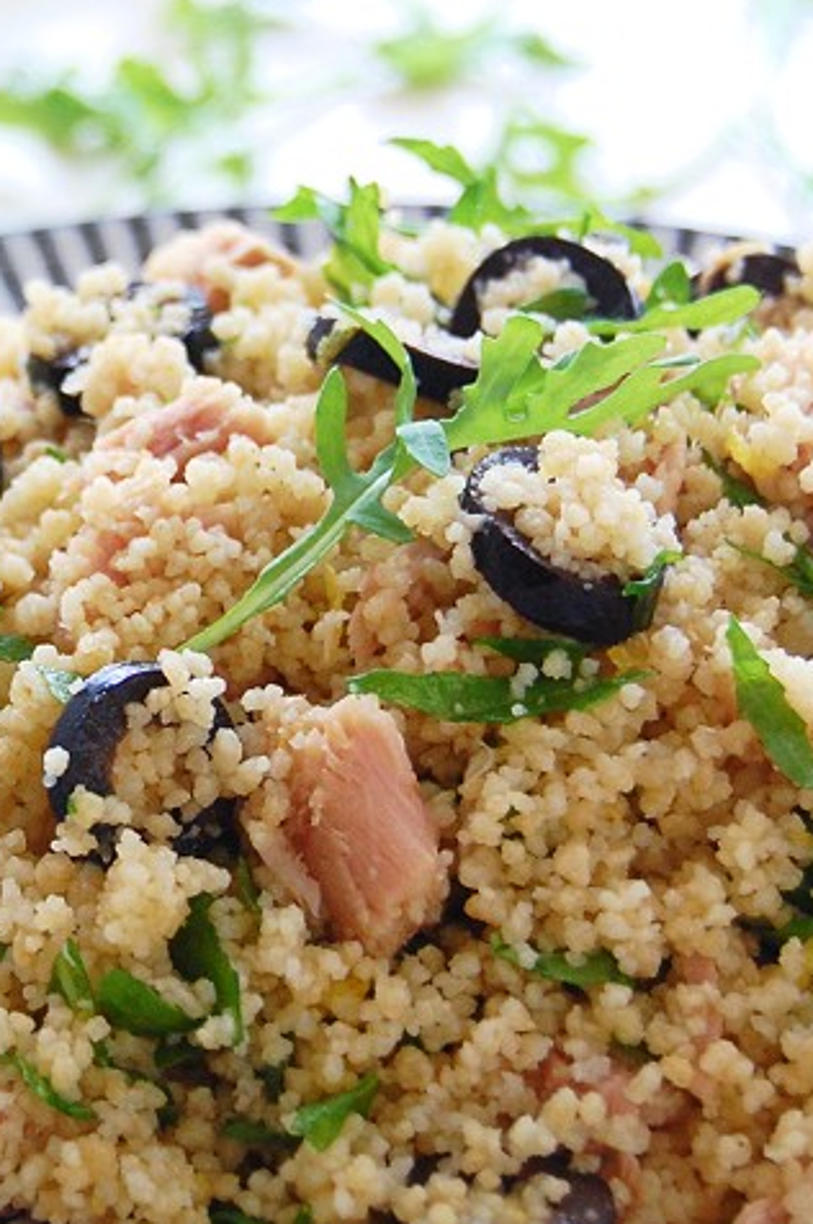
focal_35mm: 145
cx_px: 81
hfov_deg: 9.4
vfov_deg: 14.1
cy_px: 404
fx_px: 4926
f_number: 5.3
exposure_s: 1/60
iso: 560
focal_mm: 46
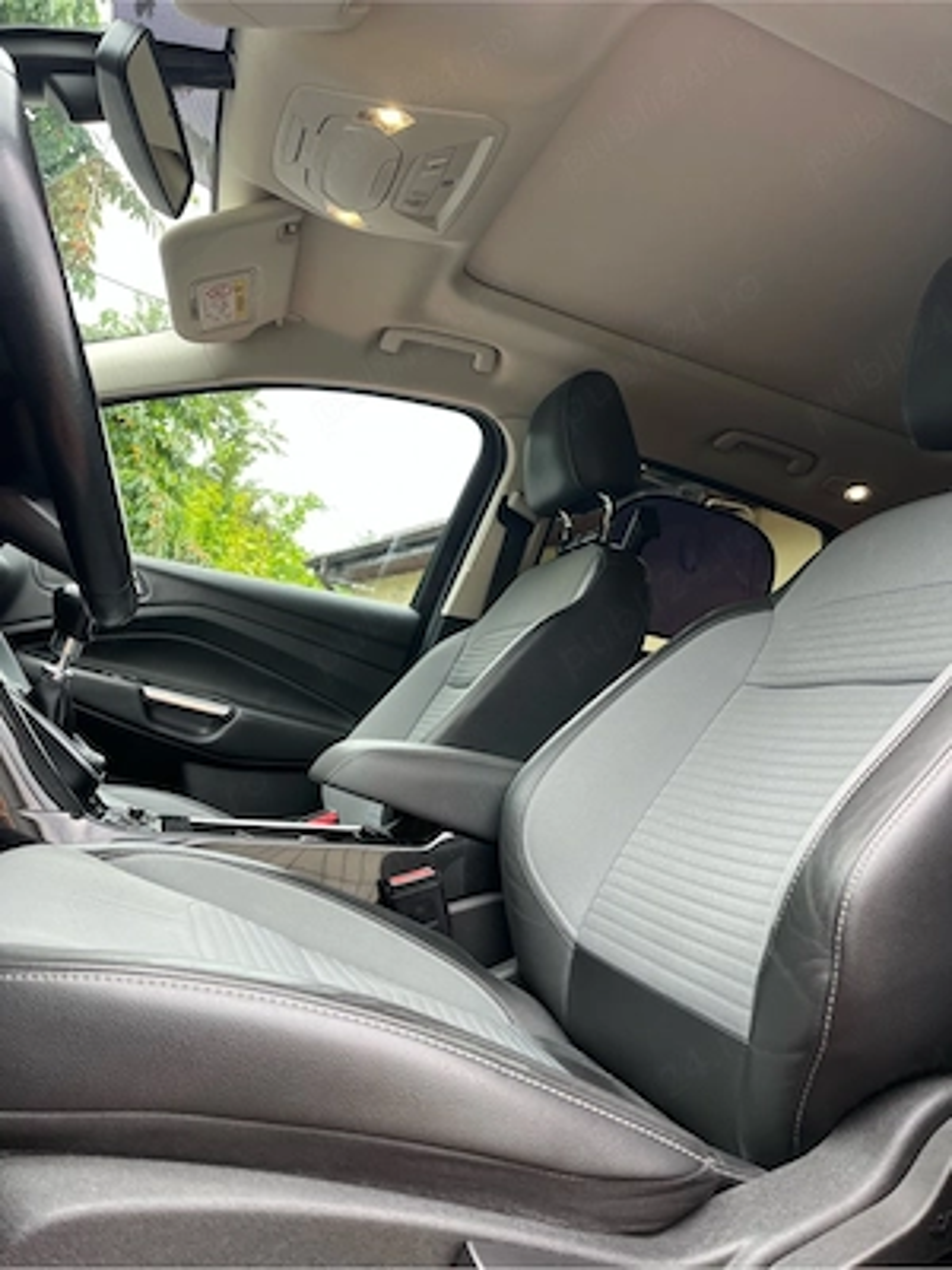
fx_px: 953
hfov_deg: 53.1
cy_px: 635
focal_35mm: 26
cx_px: 476
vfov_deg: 67.3
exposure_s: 1/121
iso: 64
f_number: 1.6
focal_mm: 5.1
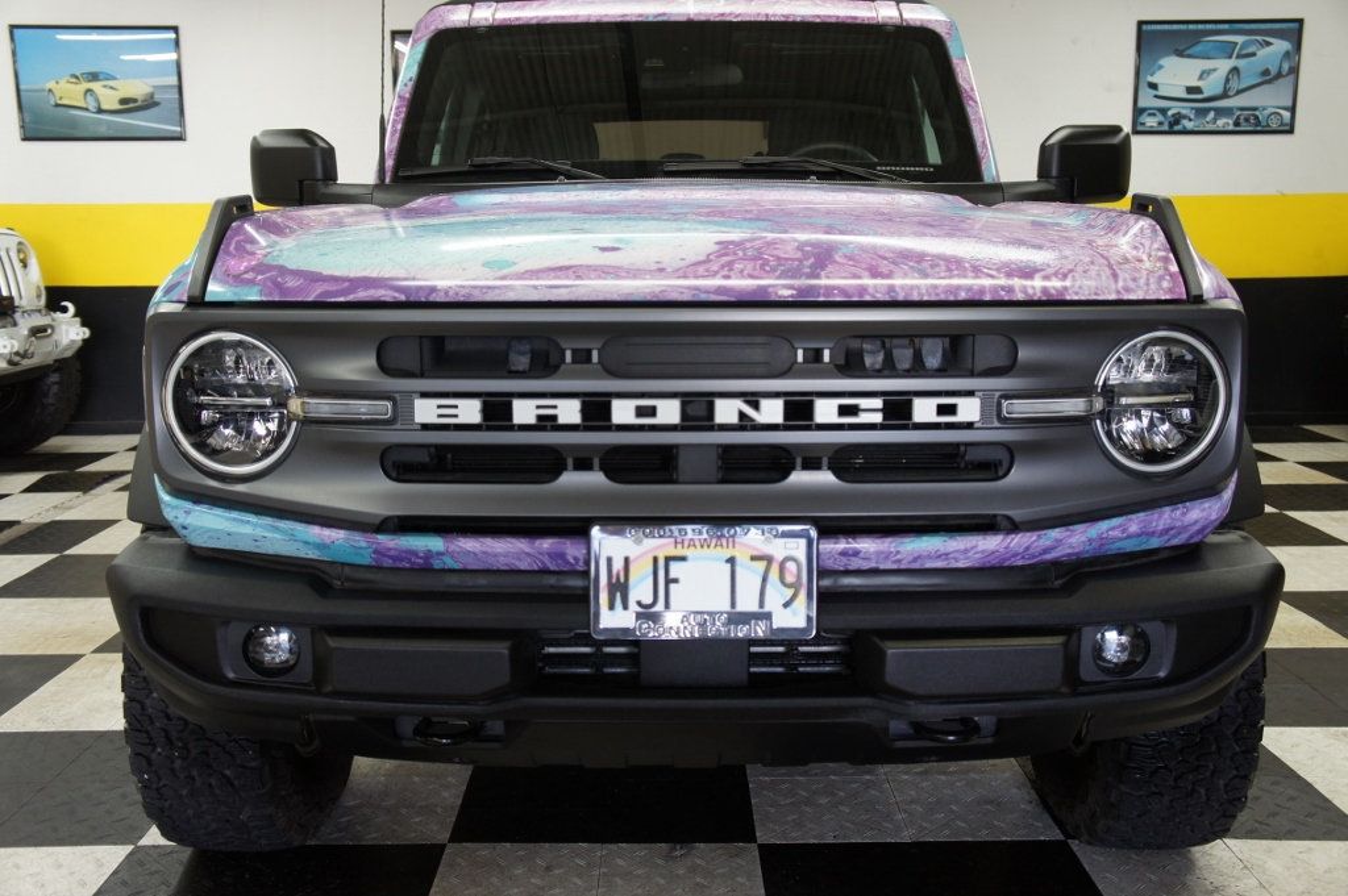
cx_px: 674
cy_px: 448
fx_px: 1291
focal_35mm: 34
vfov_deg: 38.3
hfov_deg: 55.1
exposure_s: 1/40
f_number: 4
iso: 320
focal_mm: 23
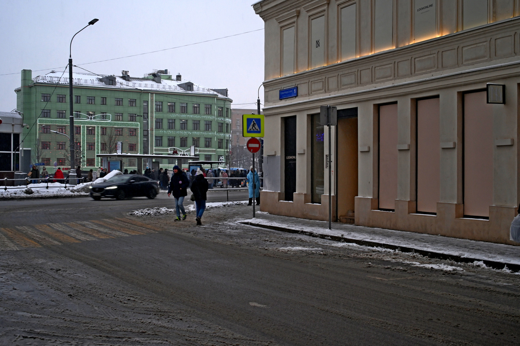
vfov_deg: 28.1
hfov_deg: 41.1
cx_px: 260
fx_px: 693
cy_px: 173
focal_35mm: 48
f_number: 5.6
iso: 400
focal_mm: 32
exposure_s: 1/60
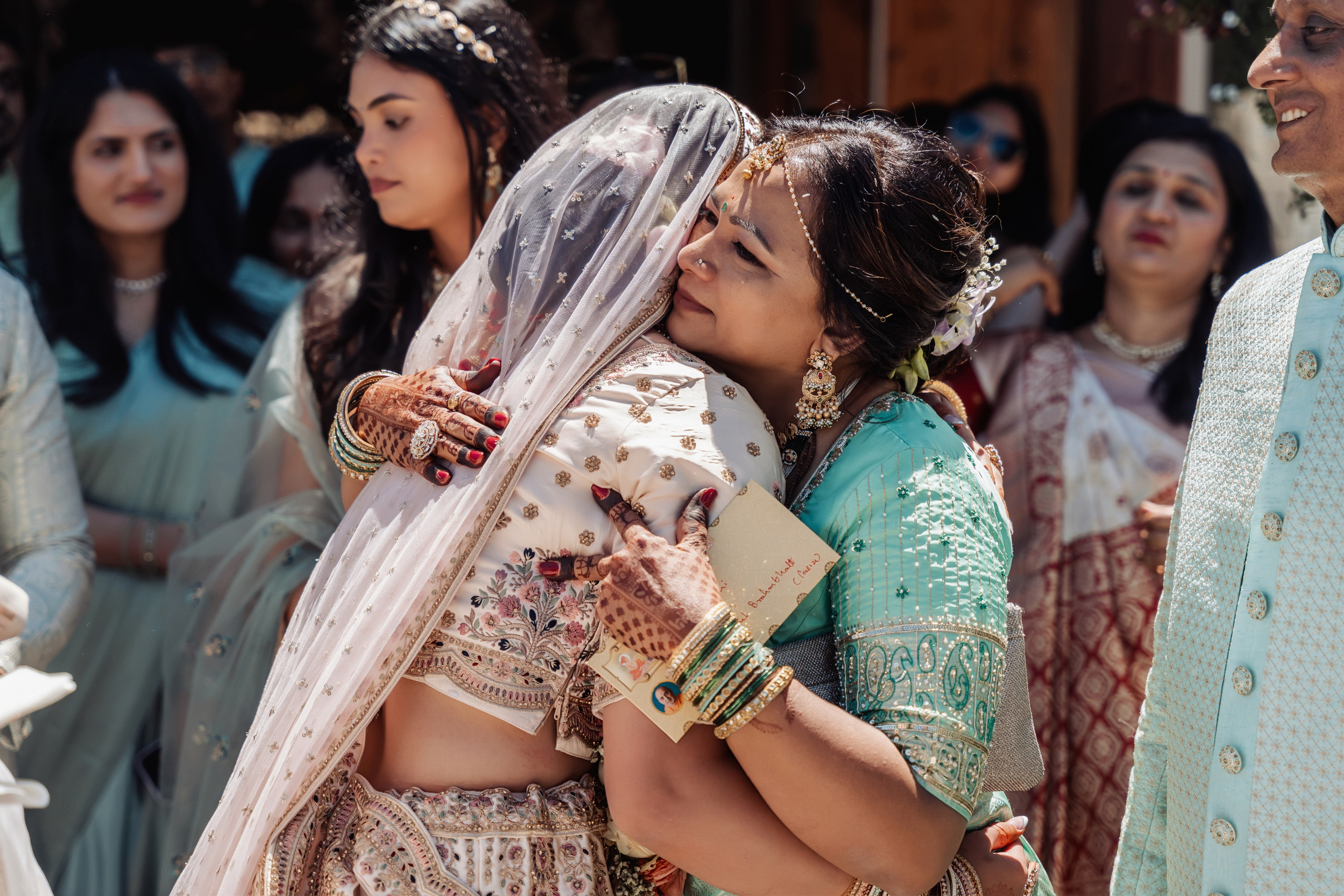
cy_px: 448
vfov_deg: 20.1
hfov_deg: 29.8
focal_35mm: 68
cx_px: 672
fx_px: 2524
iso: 250
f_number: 2.8
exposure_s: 1/2000
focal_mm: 67.6
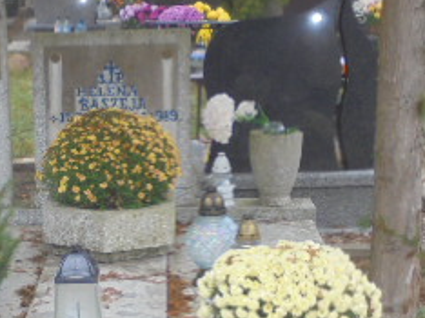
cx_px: 51
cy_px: 225
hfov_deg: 20.7
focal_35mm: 93
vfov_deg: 15.8
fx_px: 1141
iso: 100
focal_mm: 6.1
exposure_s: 1/30
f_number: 4
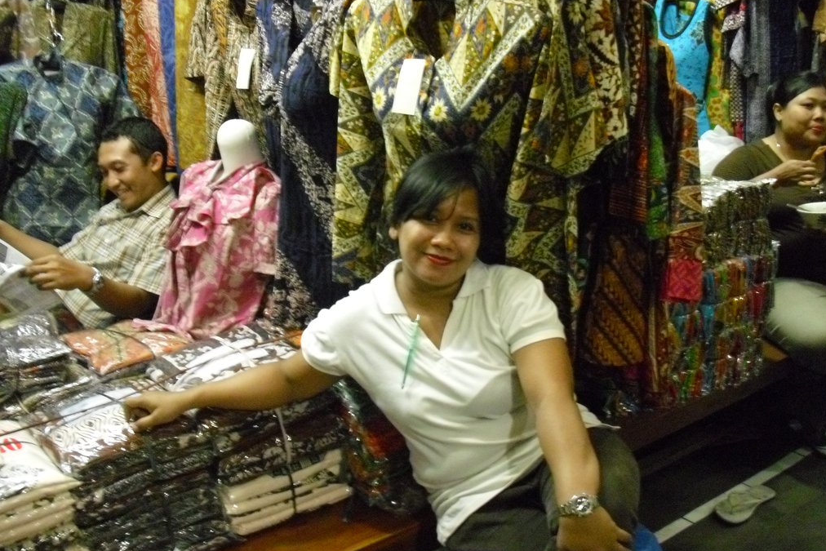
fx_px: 918
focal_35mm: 40
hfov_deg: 48.5
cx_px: 417
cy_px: 285
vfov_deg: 33.4
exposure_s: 1/15
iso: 800
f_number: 2.8
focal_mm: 6.2
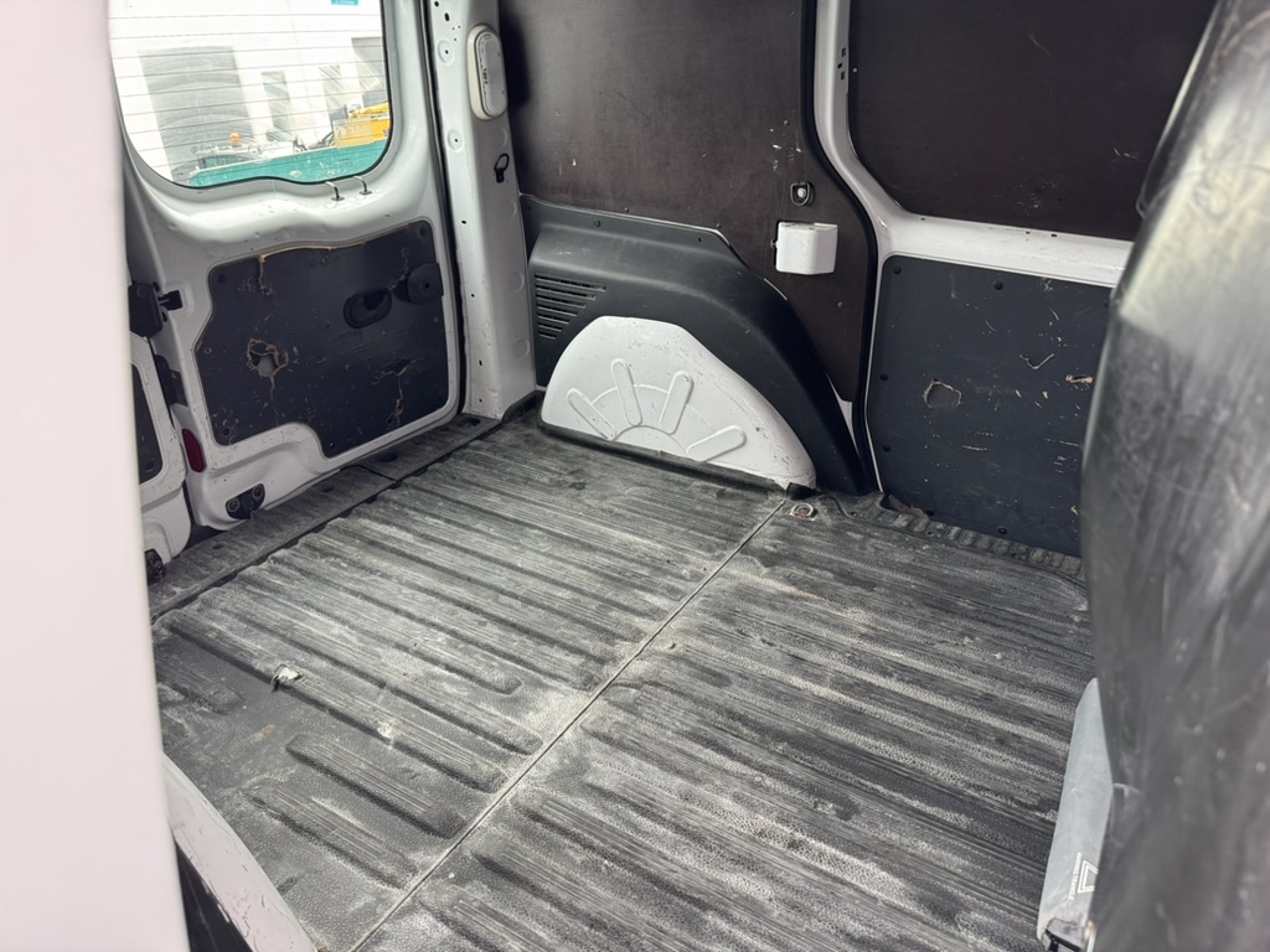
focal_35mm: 24
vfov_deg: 56.8
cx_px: 635
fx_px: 881
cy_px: 476
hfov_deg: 71.6
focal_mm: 6.76
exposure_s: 1/118
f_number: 1.78
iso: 200
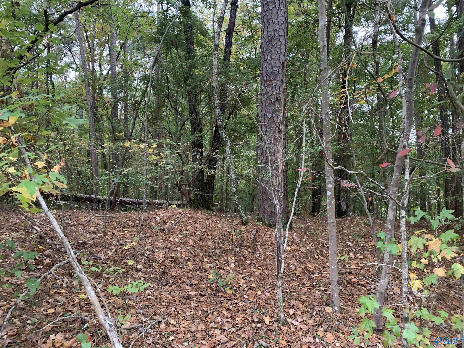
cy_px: 174
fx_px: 349
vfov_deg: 53.1
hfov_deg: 67.3
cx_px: 232
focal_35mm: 26
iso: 250
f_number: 1.8
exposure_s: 1/60
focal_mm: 4.25
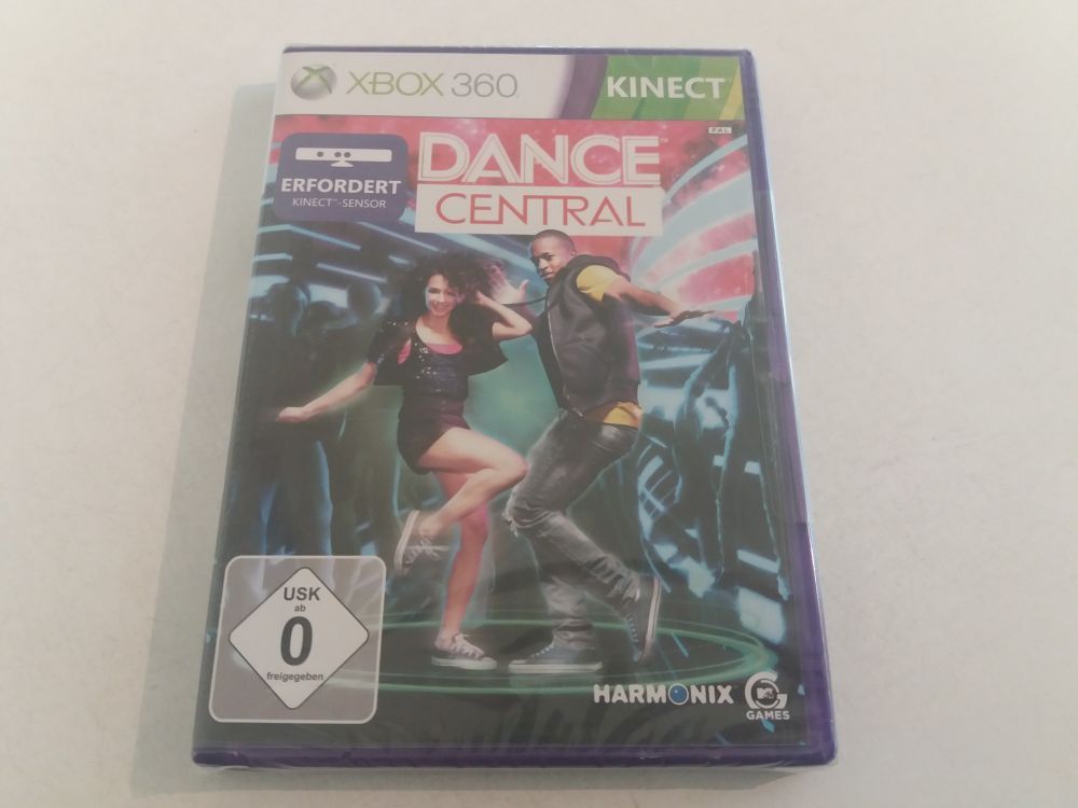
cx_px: 539
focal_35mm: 28
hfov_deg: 63.4
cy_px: 404
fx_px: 872
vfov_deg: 49.7
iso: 160
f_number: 1.9
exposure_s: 1/17
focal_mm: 3.7
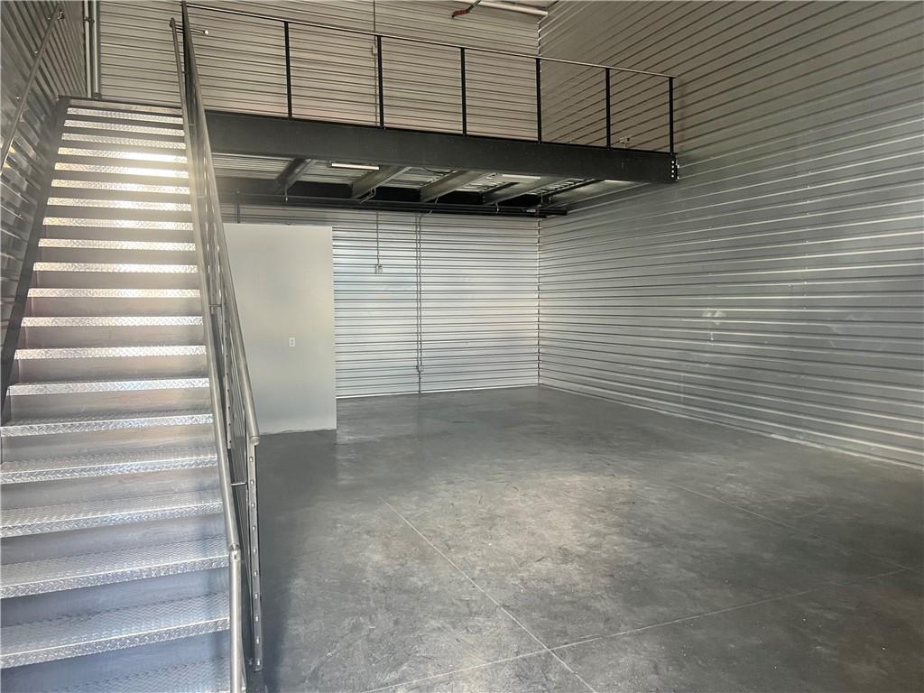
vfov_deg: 53.1
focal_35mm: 26
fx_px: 694
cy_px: 346
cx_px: 462
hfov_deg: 67.3
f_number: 1.5
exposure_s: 1/60
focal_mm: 5.7
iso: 200
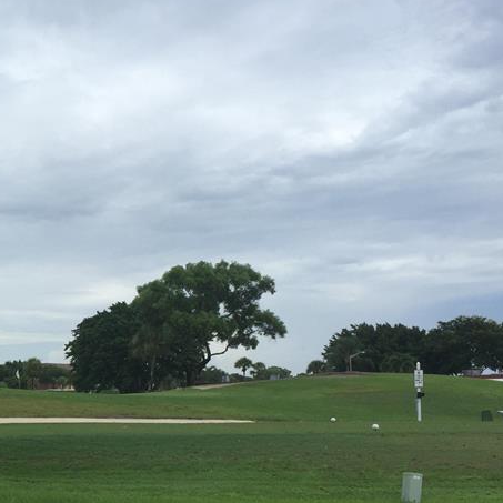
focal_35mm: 58
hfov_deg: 27.7
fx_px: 954
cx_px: -9
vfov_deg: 29.1
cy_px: 380
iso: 32
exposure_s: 1/1522
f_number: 2.2
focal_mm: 4.15
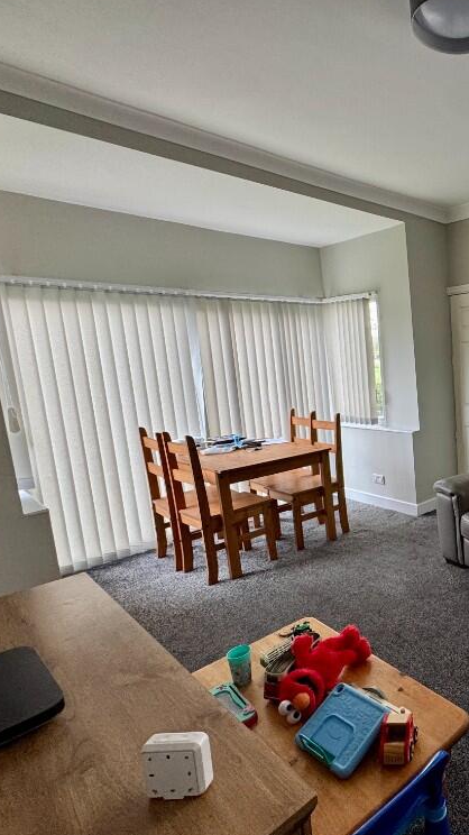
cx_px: 506
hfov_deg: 42.9
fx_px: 465
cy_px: 421
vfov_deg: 83.9
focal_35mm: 21
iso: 160
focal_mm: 2.22
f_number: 2.2
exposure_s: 1/99
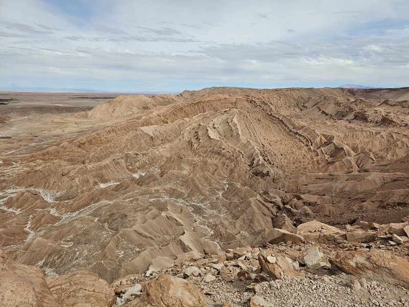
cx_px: 204
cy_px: 154
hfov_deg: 73.9
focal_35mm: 23
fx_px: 272
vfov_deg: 58.9
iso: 10
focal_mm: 6.3
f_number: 1.7
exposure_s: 1/1550
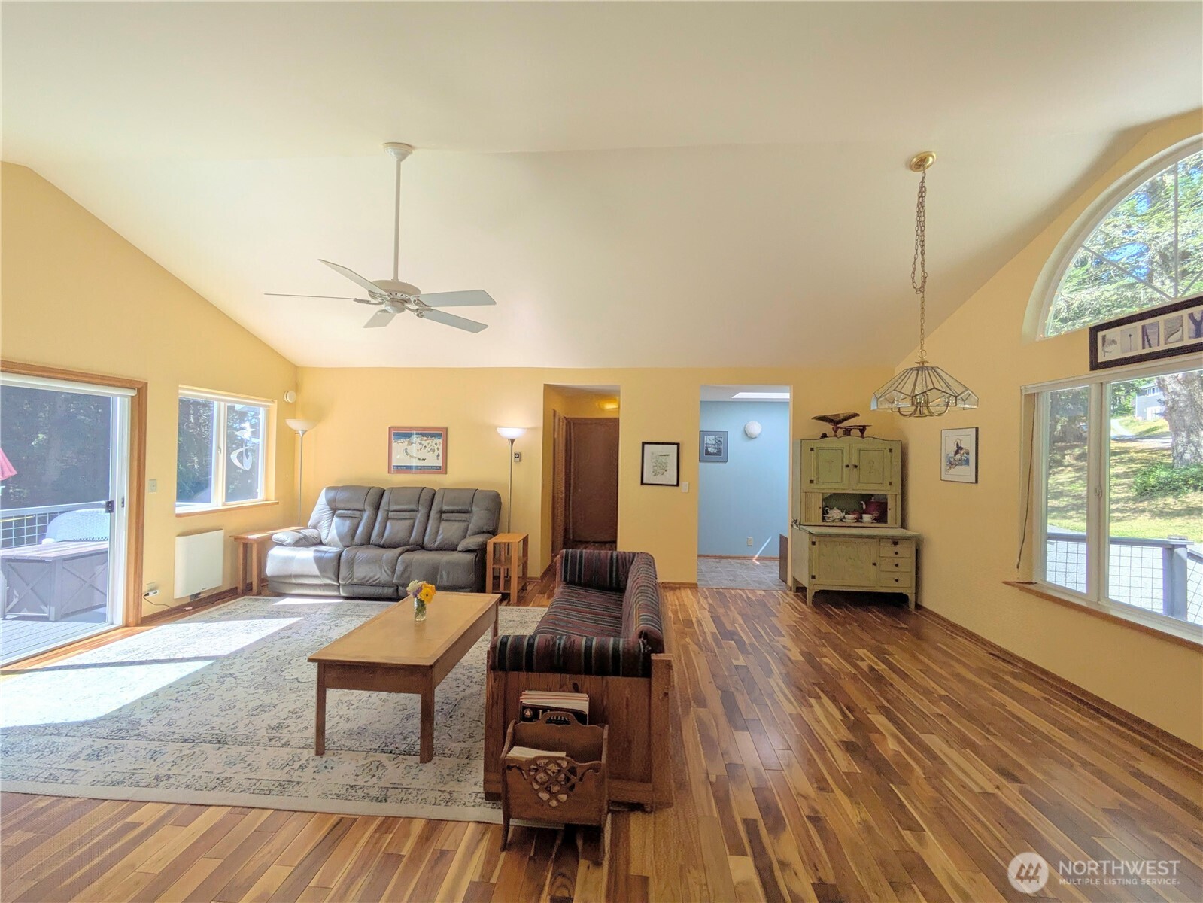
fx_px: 487
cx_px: 602
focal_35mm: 14
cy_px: 452
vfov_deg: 85.7
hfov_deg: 102.1
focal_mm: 1.83
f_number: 2.2
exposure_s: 1/254
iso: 44
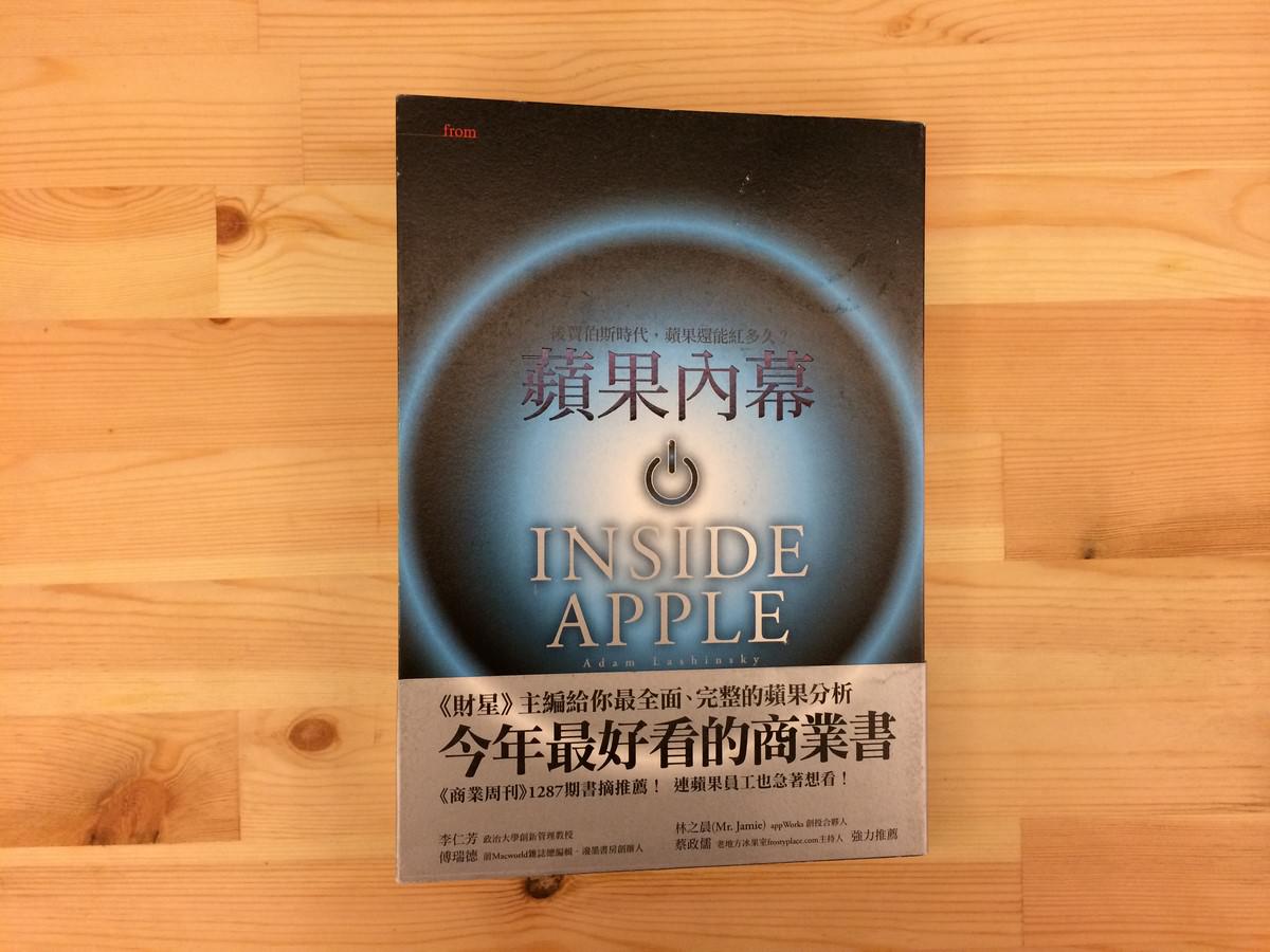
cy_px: 476
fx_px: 1101
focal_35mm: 30
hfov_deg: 60.0
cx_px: 635
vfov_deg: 46.8
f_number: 2.2
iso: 200
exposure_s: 1/30
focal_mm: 4.12
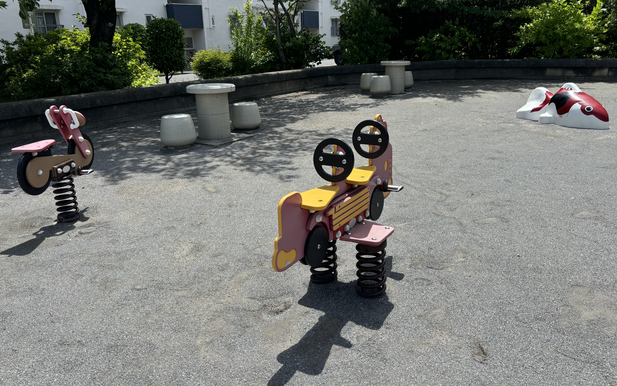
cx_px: 308
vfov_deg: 44.5
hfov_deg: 66.5
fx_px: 471
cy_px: 173
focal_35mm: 28
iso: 50
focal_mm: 5.96
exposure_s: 1/2571
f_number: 1.6
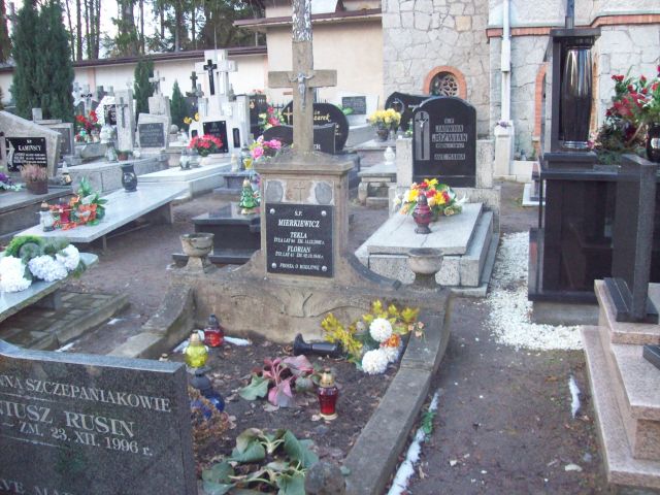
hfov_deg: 51.4
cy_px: 248
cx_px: 330
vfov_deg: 39.7
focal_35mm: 36
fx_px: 686
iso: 200
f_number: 2.7
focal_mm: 6
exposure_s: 1/77.7
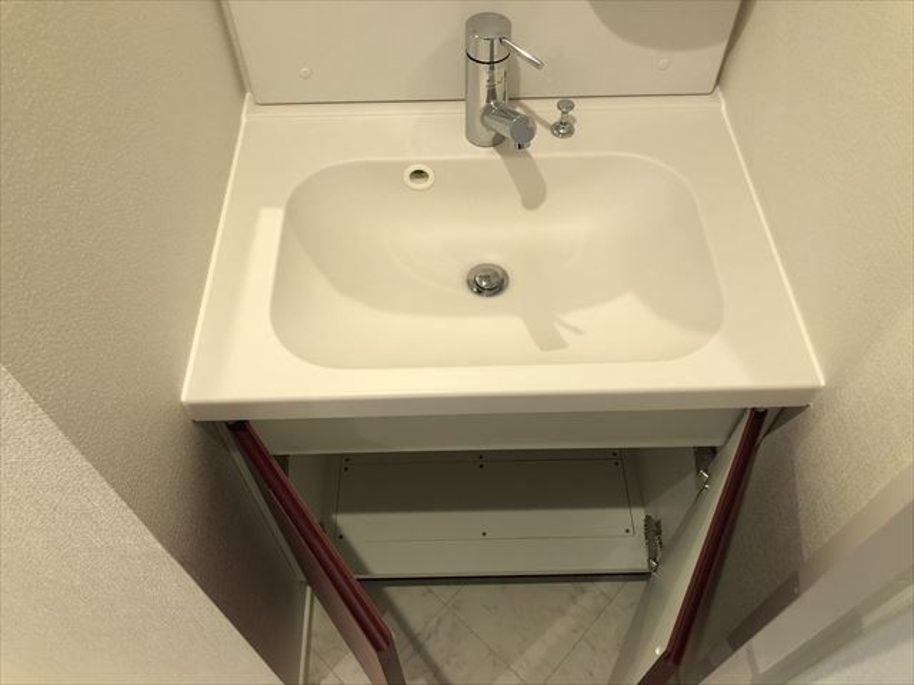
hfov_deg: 63.4
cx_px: 457
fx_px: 739
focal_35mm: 28
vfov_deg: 49.7
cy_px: 342
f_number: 1.8
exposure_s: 1/25
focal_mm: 3.99
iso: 40
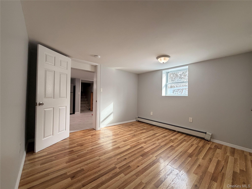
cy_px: 94
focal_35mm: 14
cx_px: 126
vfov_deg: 85.7
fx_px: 102
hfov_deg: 102.1
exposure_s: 1/120
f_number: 2.2
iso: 250
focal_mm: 2.22
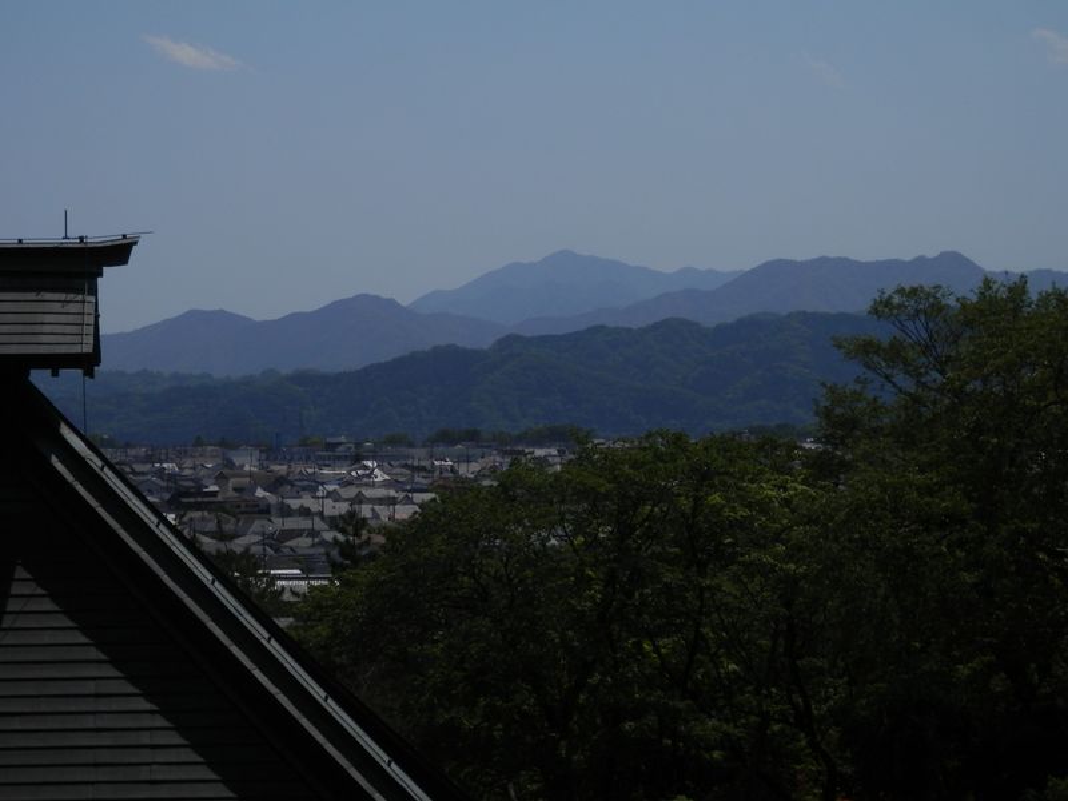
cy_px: 400
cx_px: 534
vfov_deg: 15.2
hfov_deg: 20.2
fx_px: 2993
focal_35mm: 97
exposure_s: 1/250
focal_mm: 17.3
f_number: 13.9
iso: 80
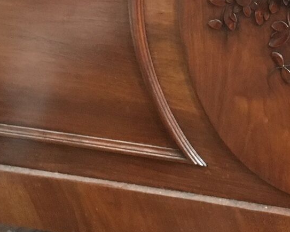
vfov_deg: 14.6
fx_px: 902
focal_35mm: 105
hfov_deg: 17.4
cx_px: 354
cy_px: 41
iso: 200
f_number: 2.2
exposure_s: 1/25
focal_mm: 4.15
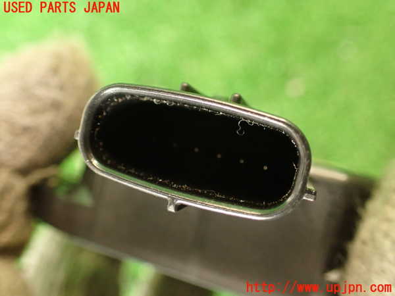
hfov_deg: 56.8
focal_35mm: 32
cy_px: 148
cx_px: 198
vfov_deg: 44.2
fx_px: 365
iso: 640
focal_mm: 5.79
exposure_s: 1/30
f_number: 2.4
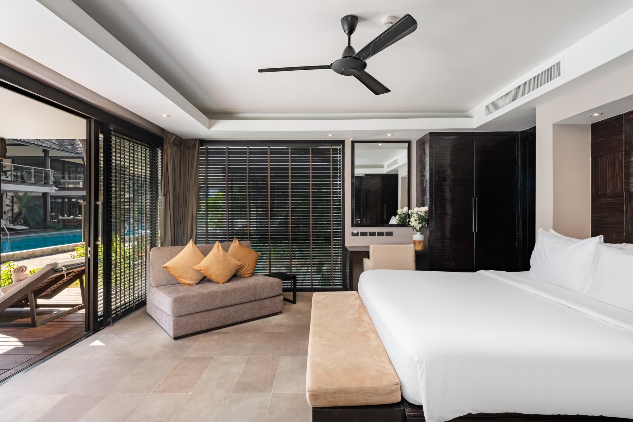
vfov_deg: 67.4
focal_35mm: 18
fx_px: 316
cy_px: 211
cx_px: 316
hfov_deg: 90.0
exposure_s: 1/250
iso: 100
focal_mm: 18
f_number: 9
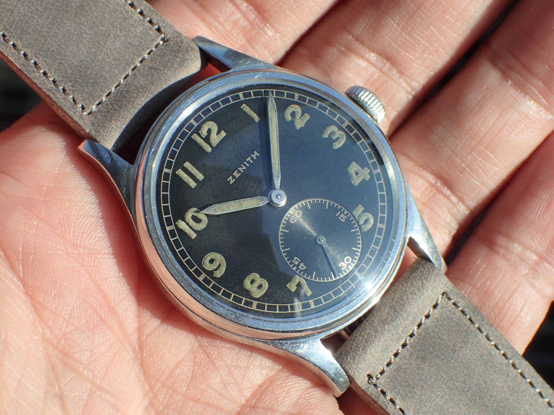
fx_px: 1184
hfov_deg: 26.3
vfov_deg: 19.9
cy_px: 208
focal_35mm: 74
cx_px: 277
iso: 100
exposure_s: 1/320
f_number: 5.6
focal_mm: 13.47
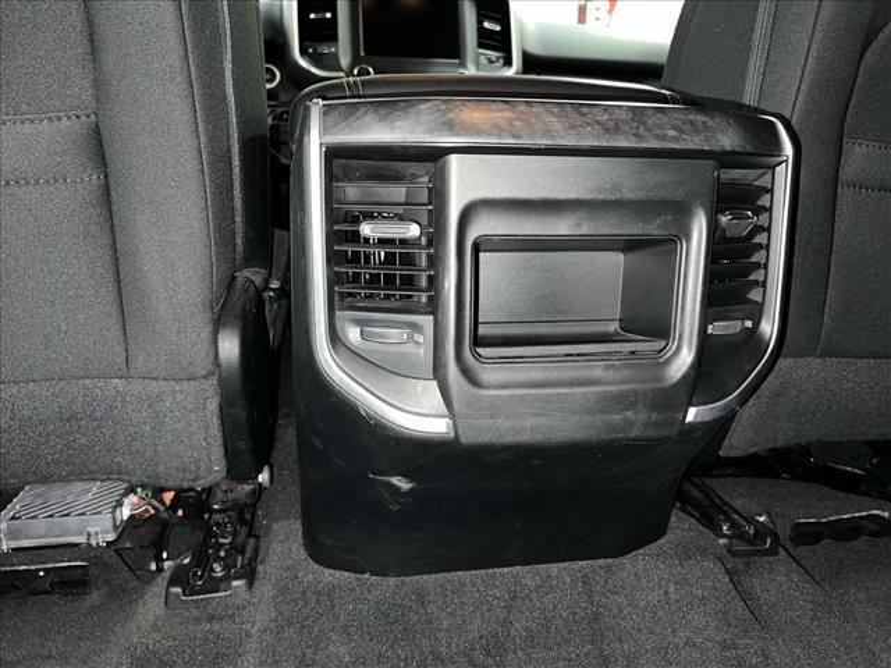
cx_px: 446
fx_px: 669
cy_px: 334
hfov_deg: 67.3
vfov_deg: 53.1
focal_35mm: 26
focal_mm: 5.7
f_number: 1.5
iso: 64
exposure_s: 1/4
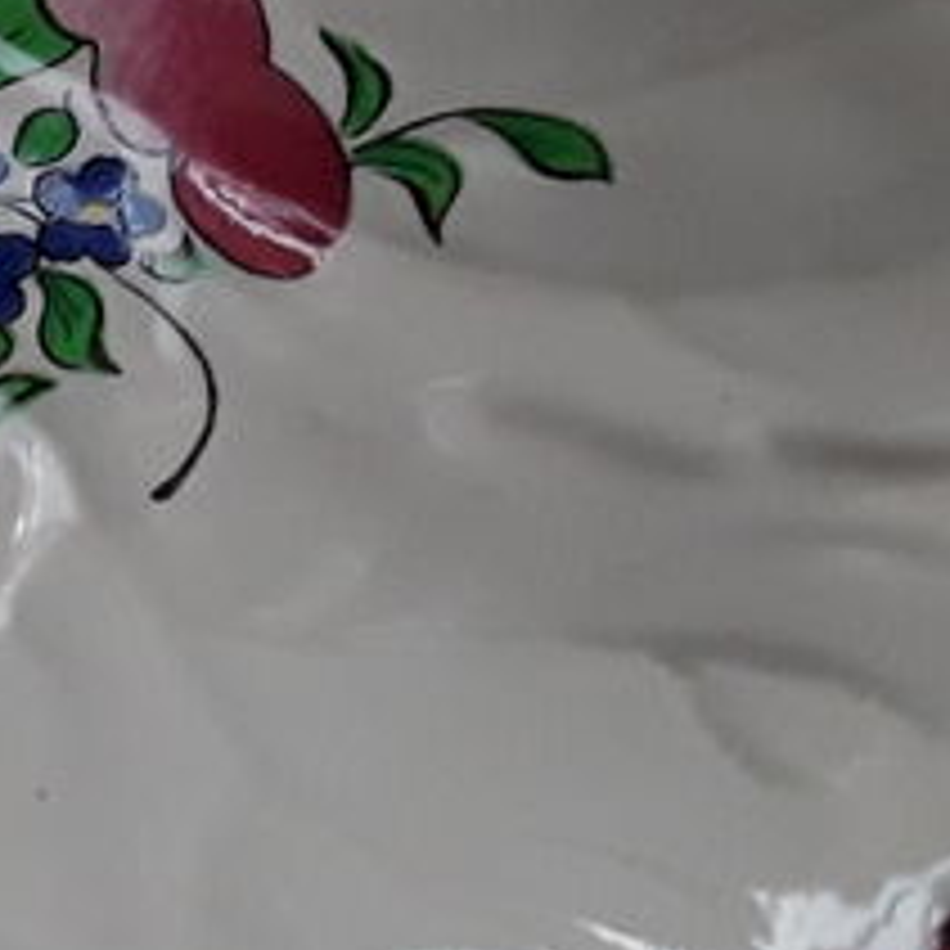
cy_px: 41
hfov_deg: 14.1
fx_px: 3509
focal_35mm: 113
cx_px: -599
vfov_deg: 15.2
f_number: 1.9
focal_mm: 2.91
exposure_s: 1/33
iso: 200
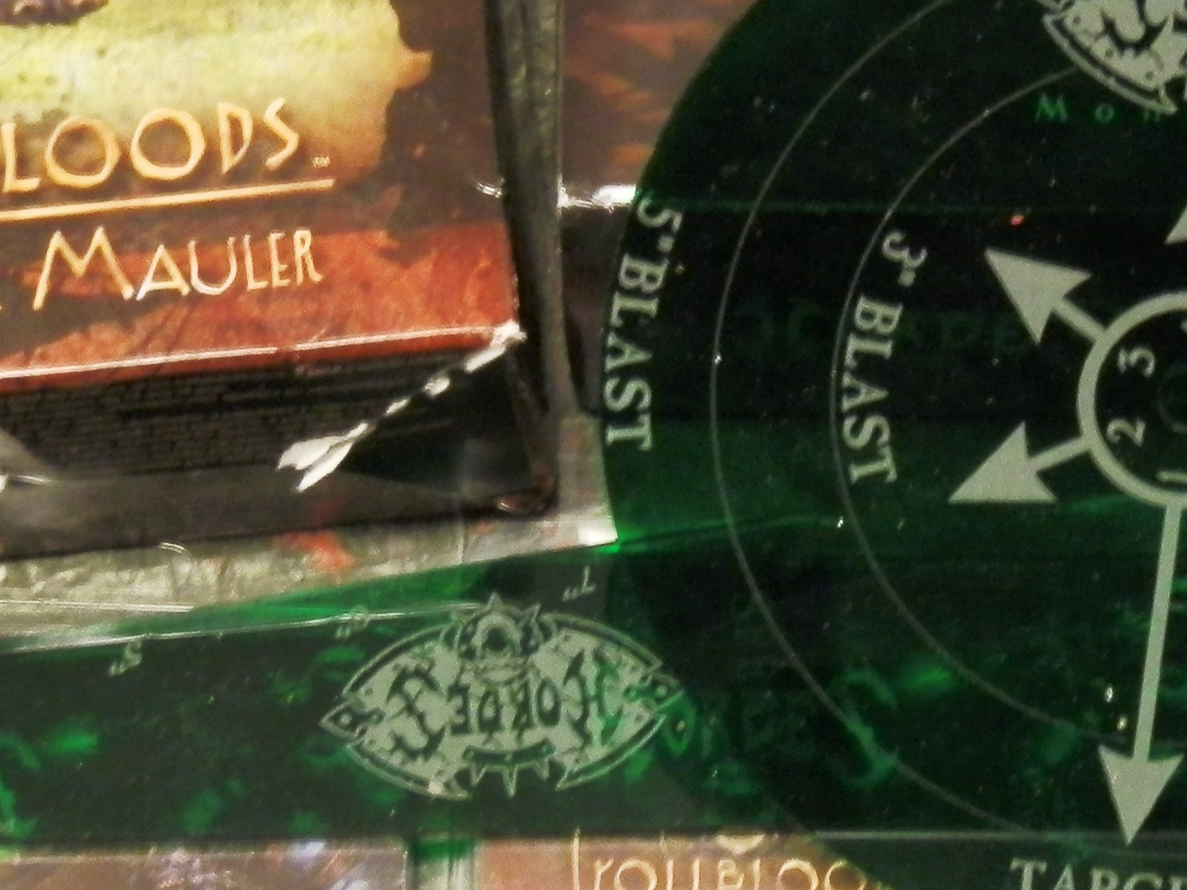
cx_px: 1056
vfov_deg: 8.7
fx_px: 5863
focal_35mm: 171
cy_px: 327
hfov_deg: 11.5
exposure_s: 1/8
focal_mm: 10.99
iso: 250
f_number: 3.7
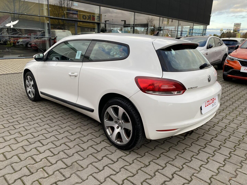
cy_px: 92
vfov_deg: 53.1
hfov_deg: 67.3
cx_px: 124
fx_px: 186
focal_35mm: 26
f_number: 1.8
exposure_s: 1/249
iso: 32
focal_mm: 4.25
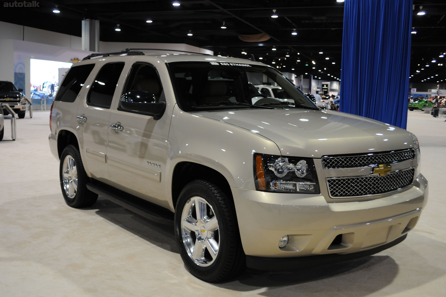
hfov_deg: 49.6
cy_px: 148
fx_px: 483
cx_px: 223
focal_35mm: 39
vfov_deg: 34.1
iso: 800
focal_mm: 26
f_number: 4.2
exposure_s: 1/80
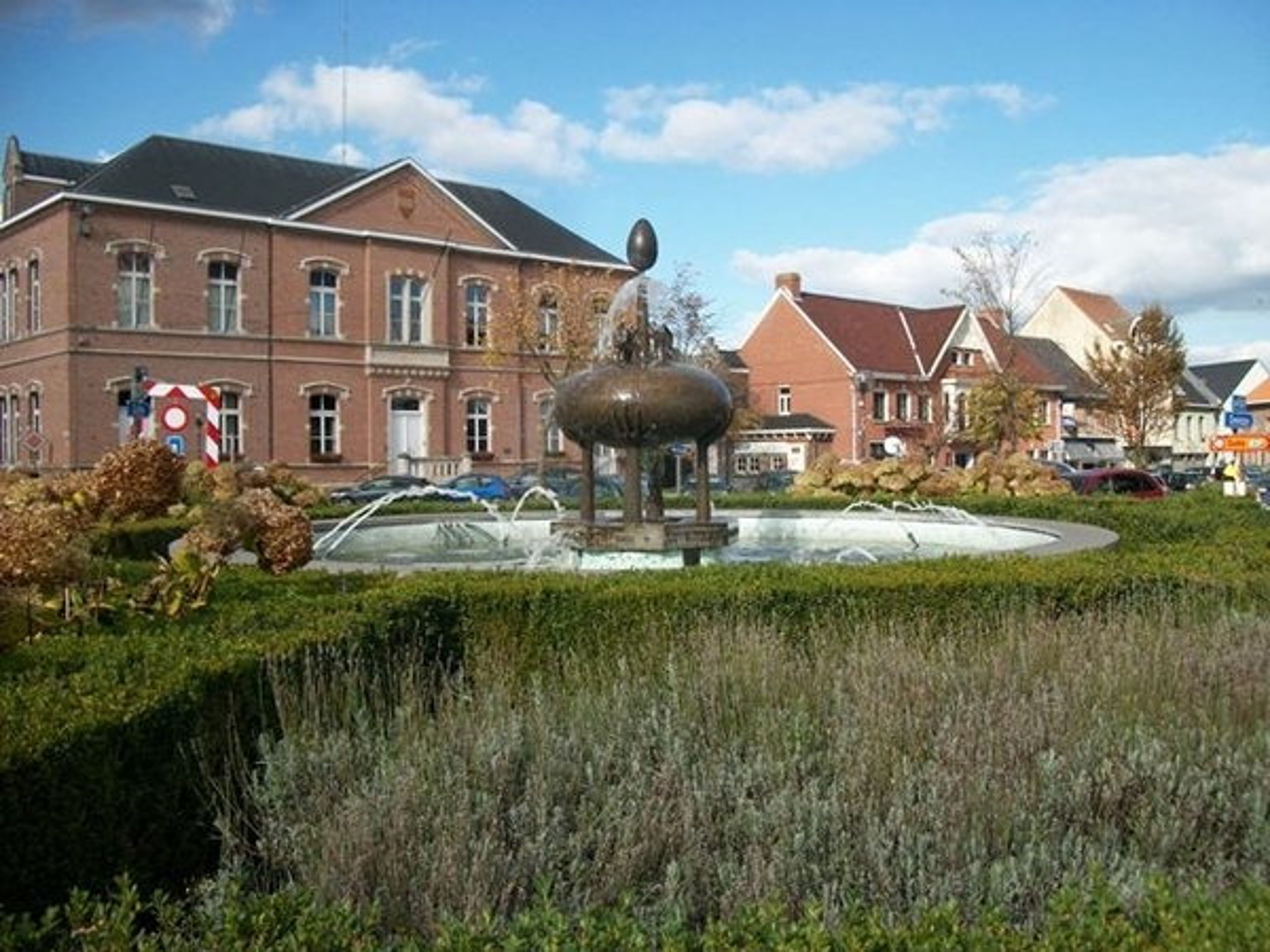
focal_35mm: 32
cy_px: 476
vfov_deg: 44.2
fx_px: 1174
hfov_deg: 56.8
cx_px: 635
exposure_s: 1/125
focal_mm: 5.7
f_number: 8.8
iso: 80
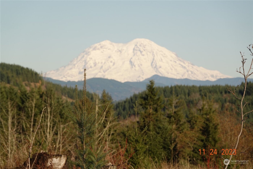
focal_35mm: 229
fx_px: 1609
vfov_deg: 6.0
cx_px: 126
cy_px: 84
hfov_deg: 9.0
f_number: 4.5
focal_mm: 83.9
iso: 100
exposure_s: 1/1000
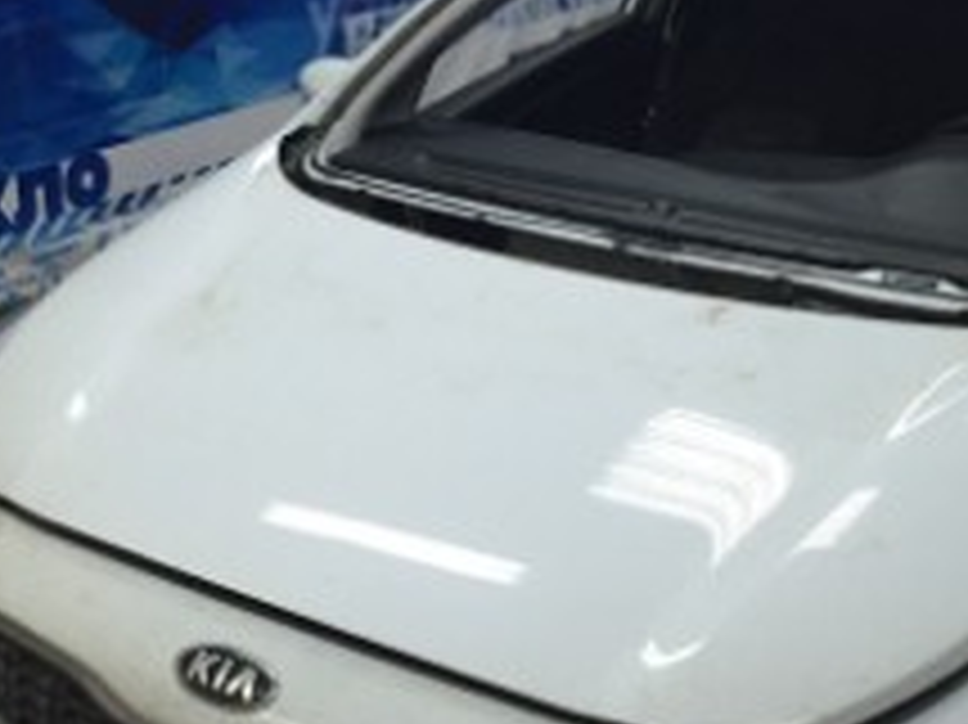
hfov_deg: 35.5
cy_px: 364
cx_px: 432
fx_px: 1509
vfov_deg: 27.0
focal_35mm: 54
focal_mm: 4.15
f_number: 2.2
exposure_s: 1/33
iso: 80
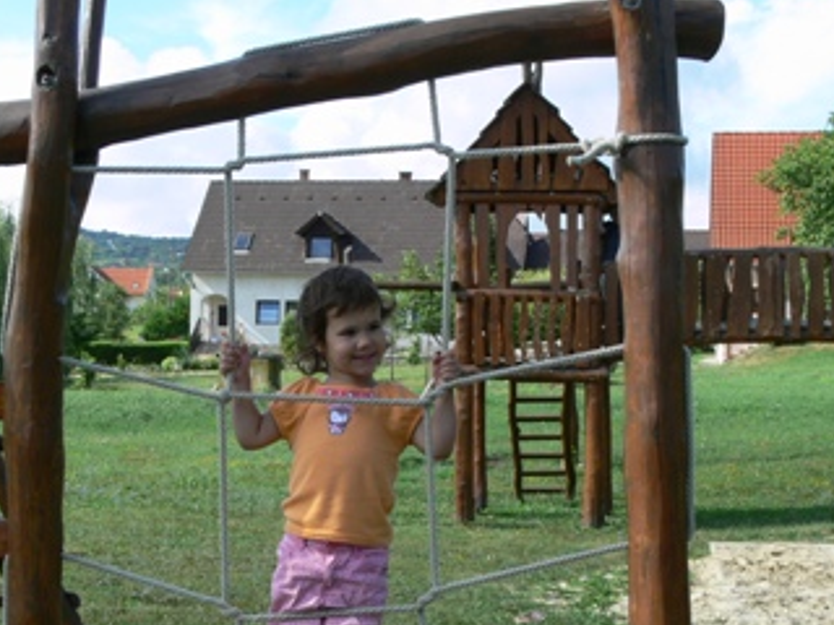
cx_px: 321
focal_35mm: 70
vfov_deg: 20.9
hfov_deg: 27.7
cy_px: 409
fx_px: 1687
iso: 80
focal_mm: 9.9
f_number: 5.6
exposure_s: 1/200
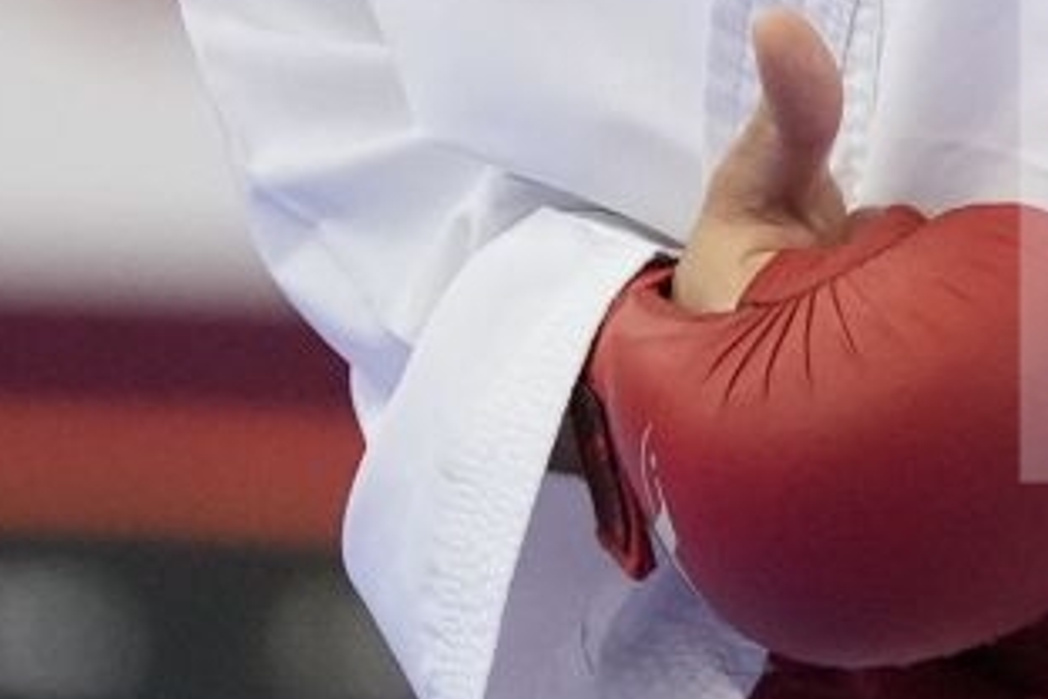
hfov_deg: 1.2
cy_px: -1018
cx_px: 1334
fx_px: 48088
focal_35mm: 1652
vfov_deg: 0.8
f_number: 2.8
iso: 3200
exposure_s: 1/1000
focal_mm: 191
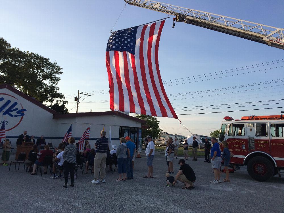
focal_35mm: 29
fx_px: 238
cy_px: 106
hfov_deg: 61.7
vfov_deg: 48.2
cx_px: 142
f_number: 2.2
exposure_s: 1/1466
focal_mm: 4.15
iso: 32
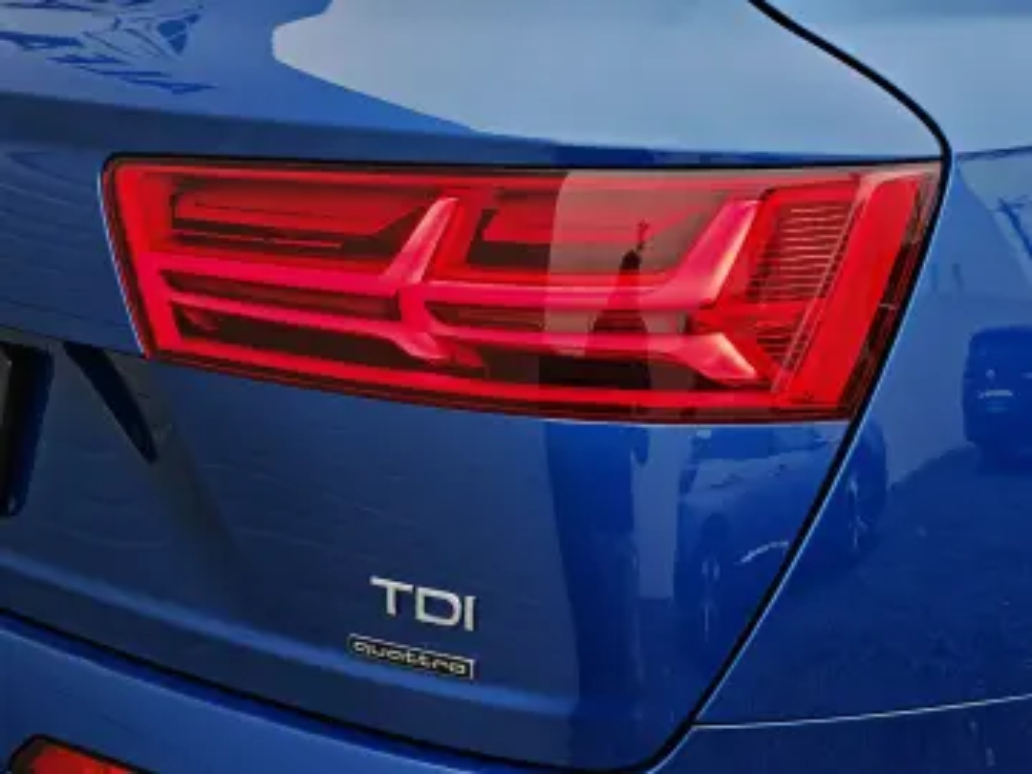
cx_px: 516
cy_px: 387
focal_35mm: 72
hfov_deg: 27.0
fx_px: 2147
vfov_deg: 20.4
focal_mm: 15.38
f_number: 2.6
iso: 100
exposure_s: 1/100
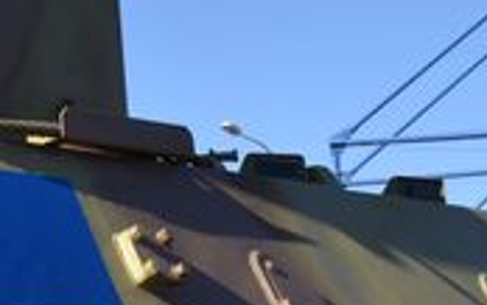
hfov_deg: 18.4
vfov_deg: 13.0
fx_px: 1341
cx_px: -224
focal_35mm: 101
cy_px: 112
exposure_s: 1/160
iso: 100
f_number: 6.3
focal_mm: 18
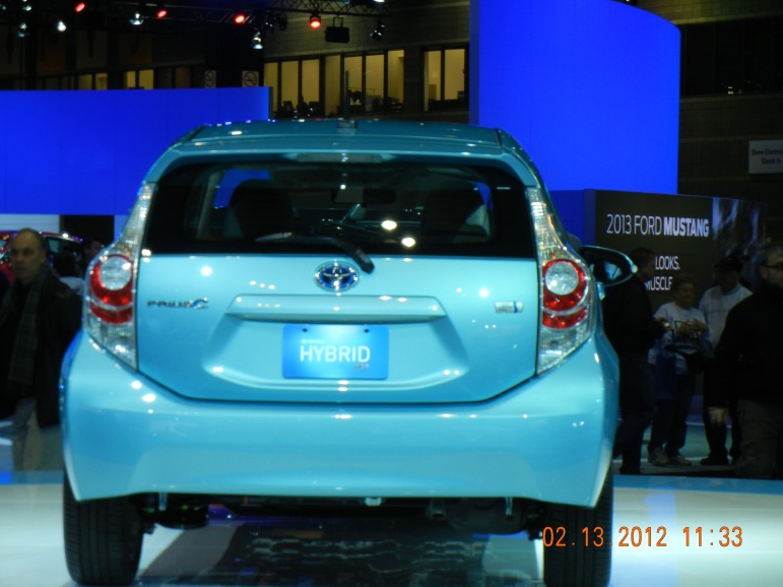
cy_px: 296
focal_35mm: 138
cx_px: 386
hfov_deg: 14.3
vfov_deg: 10.7
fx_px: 3121
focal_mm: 24
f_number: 4.6
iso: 197
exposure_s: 1/60
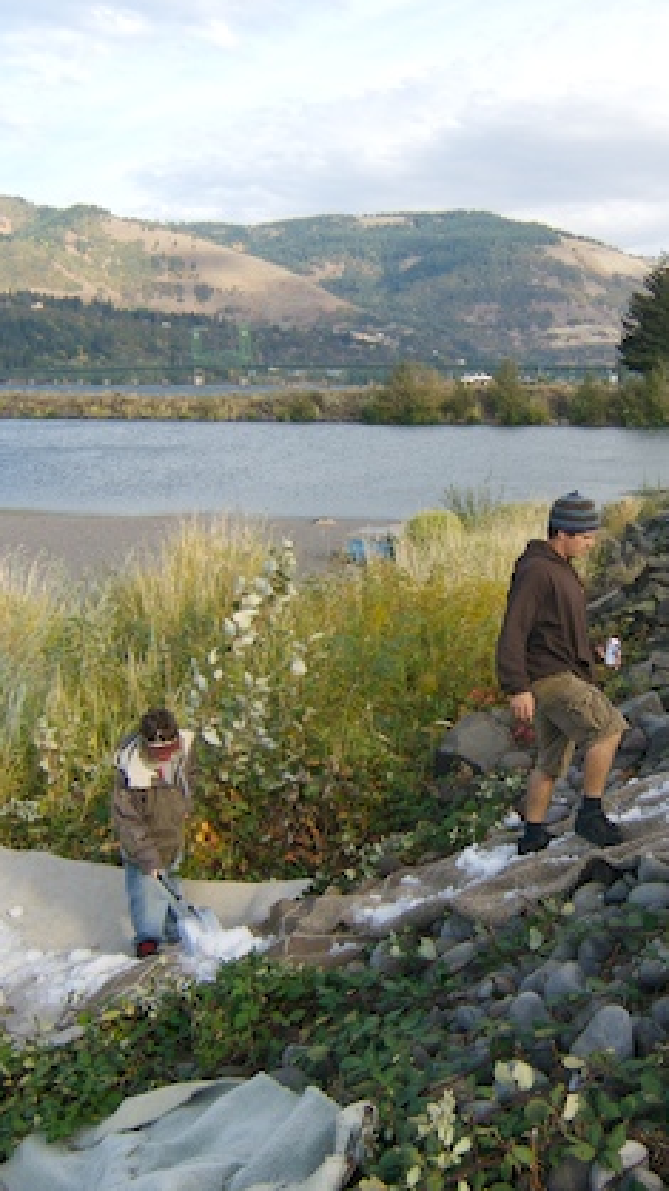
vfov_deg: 55.3
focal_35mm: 36
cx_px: 501
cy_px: 600
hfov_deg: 32.2
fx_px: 1136
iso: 400
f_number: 4
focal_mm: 12
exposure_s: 1/2000
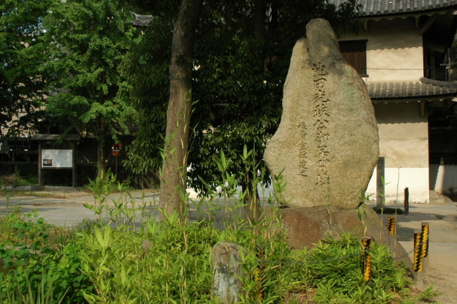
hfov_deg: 40.3
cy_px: 124
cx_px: 197
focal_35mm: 49
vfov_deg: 27.4
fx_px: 622
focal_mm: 22
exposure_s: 1/250
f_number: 10
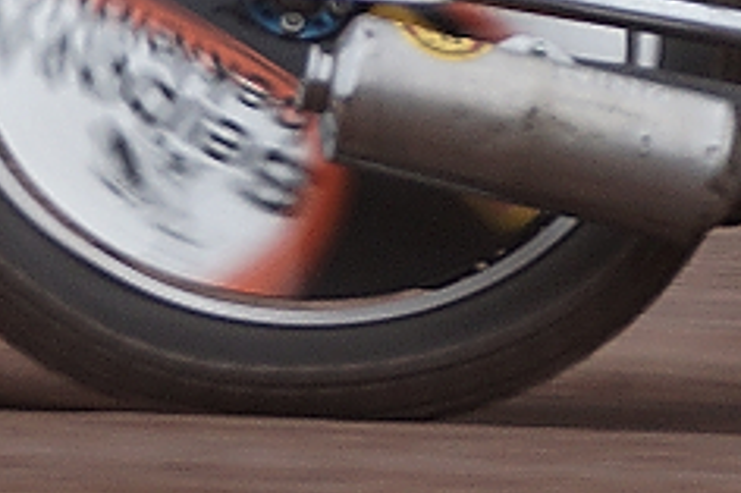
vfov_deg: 0.9
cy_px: -286
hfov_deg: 1.4
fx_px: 31387
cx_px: 1369
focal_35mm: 1526
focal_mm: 200
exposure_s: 1/500
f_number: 5
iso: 200
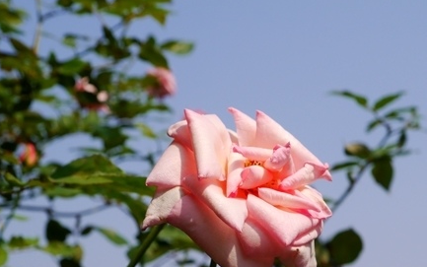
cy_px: 181
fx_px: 803
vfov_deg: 18.8
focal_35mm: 69
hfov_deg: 29.7
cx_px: 253
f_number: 10
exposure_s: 1/400
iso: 160
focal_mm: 22
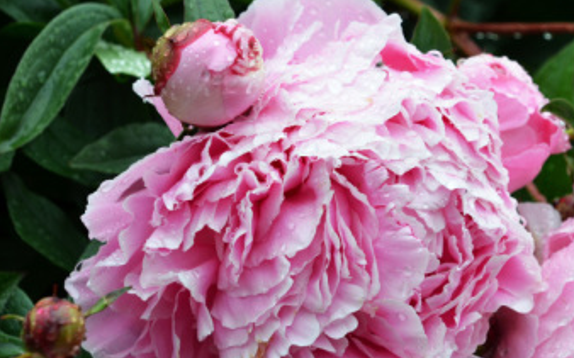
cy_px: 194
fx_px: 2189
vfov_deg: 9.4
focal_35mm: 140
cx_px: 392
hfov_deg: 14.9
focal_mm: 62
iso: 160
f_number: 8
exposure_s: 1/250
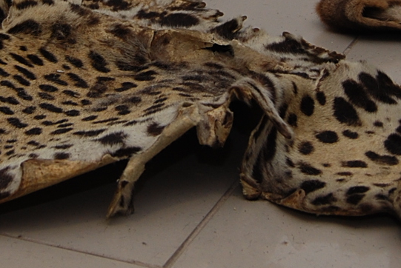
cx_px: 118
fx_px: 1316
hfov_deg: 17.3
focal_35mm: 118
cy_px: -76
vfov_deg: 11.4
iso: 200
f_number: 4
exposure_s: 1/60
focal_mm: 22
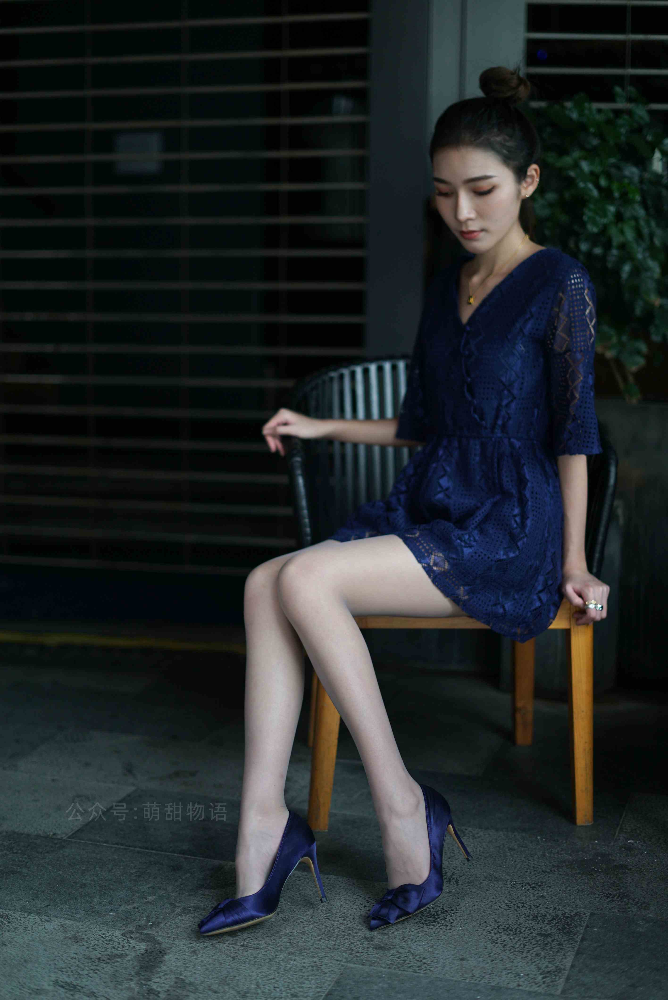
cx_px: 334
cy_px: 500
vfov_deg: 39.6
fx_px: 1390
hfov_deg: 27.0
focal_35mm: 50
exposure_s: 1/320
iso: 200
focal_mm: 50
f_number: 1.8
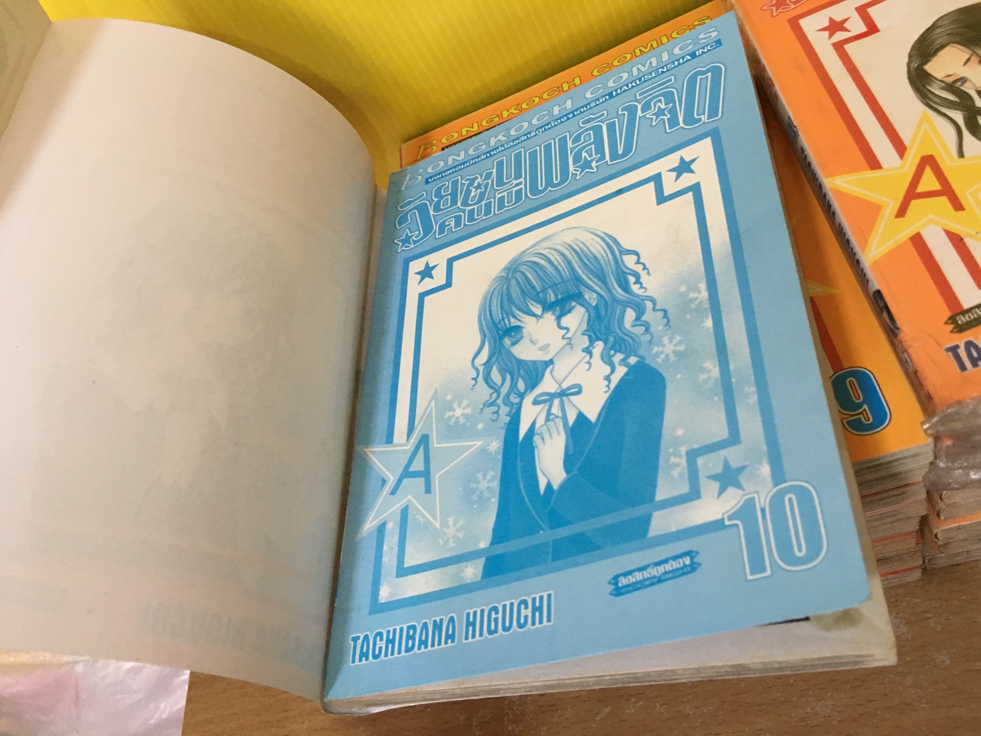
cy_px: 368
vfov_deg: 48.2
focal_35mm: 29
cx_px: 490
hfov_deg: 61.7
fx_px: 822
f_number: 2.2
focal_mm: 4.15
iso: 200
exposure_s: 1/33
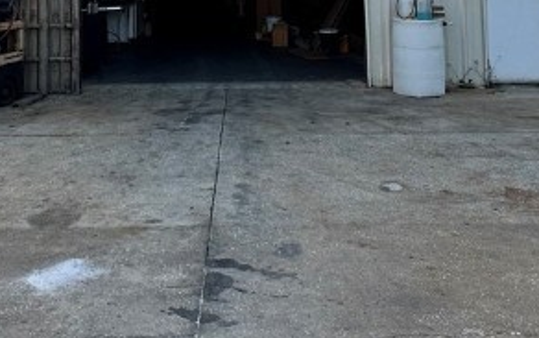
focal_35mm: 52
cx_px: 231
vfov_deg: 21.8
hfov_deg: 38.8
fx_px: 764
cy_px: -133
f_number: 2.2
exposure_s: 1/590
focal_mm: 2.22
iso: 40
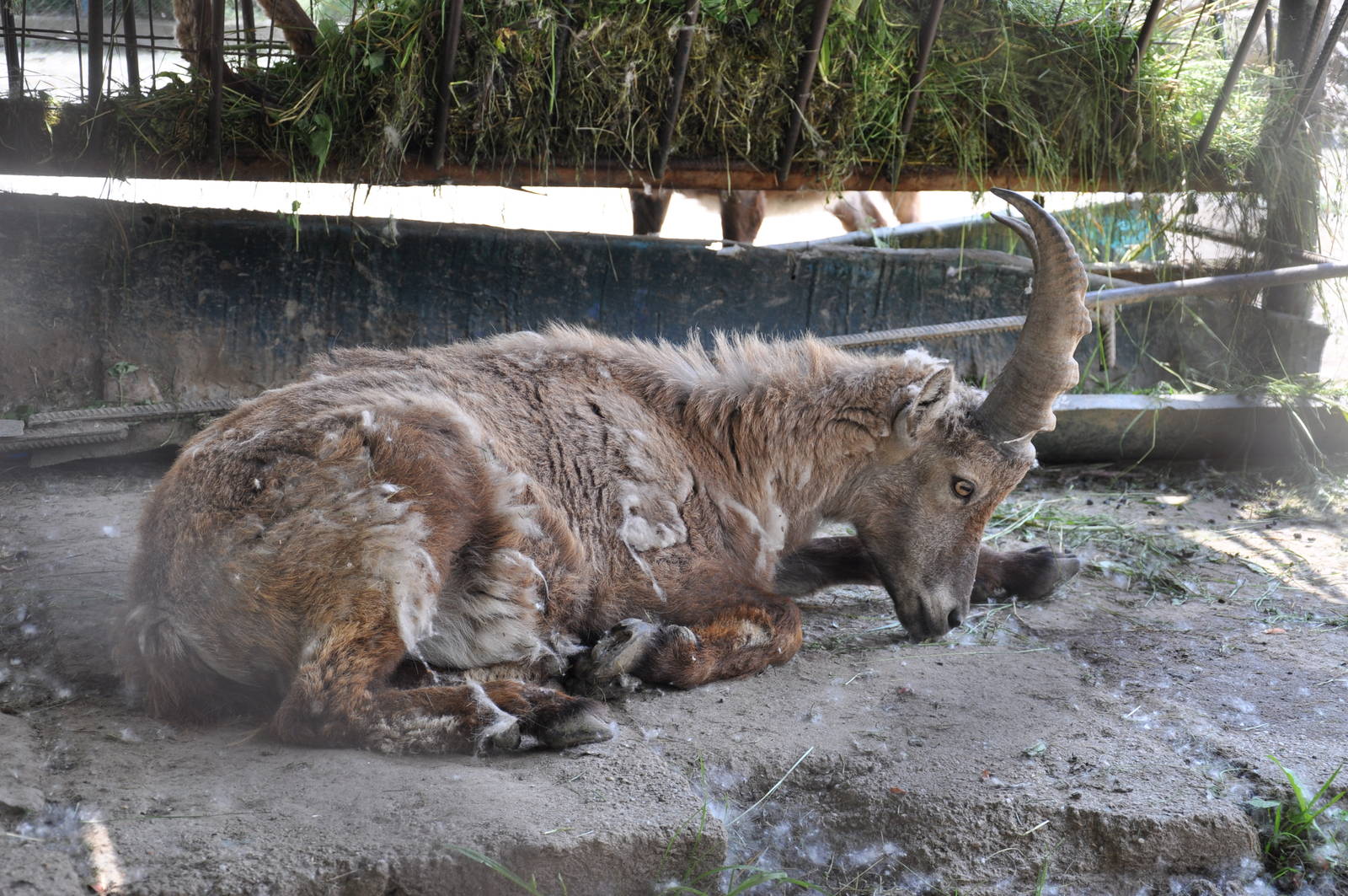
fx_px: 2525
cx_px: 674
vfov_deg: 20.1
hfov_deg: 29.9
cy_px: 448
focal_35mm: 68
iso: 250
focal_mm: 45
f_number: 5.6
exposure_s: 1/125
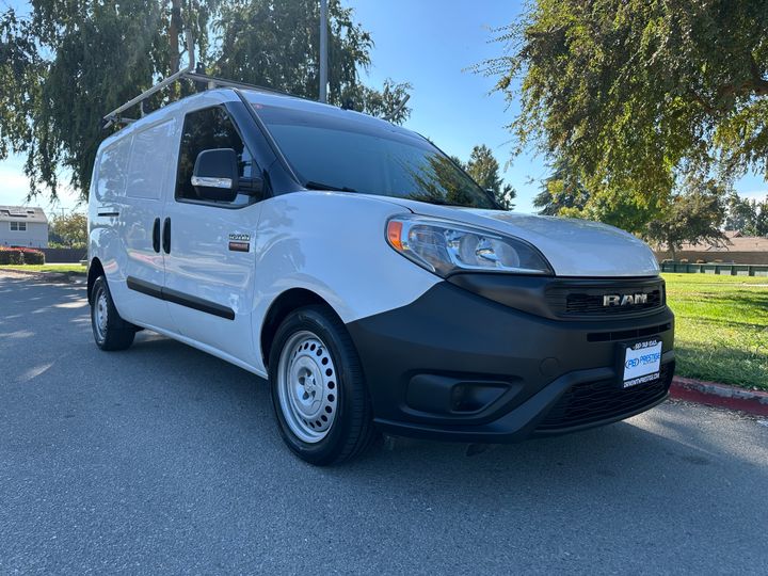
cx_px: 384
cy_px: 288
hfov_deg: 71.6
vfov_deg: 56.8
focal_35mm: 24
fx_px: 532
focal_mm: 6.86
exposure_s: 1/1433
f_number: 1.78
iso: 80
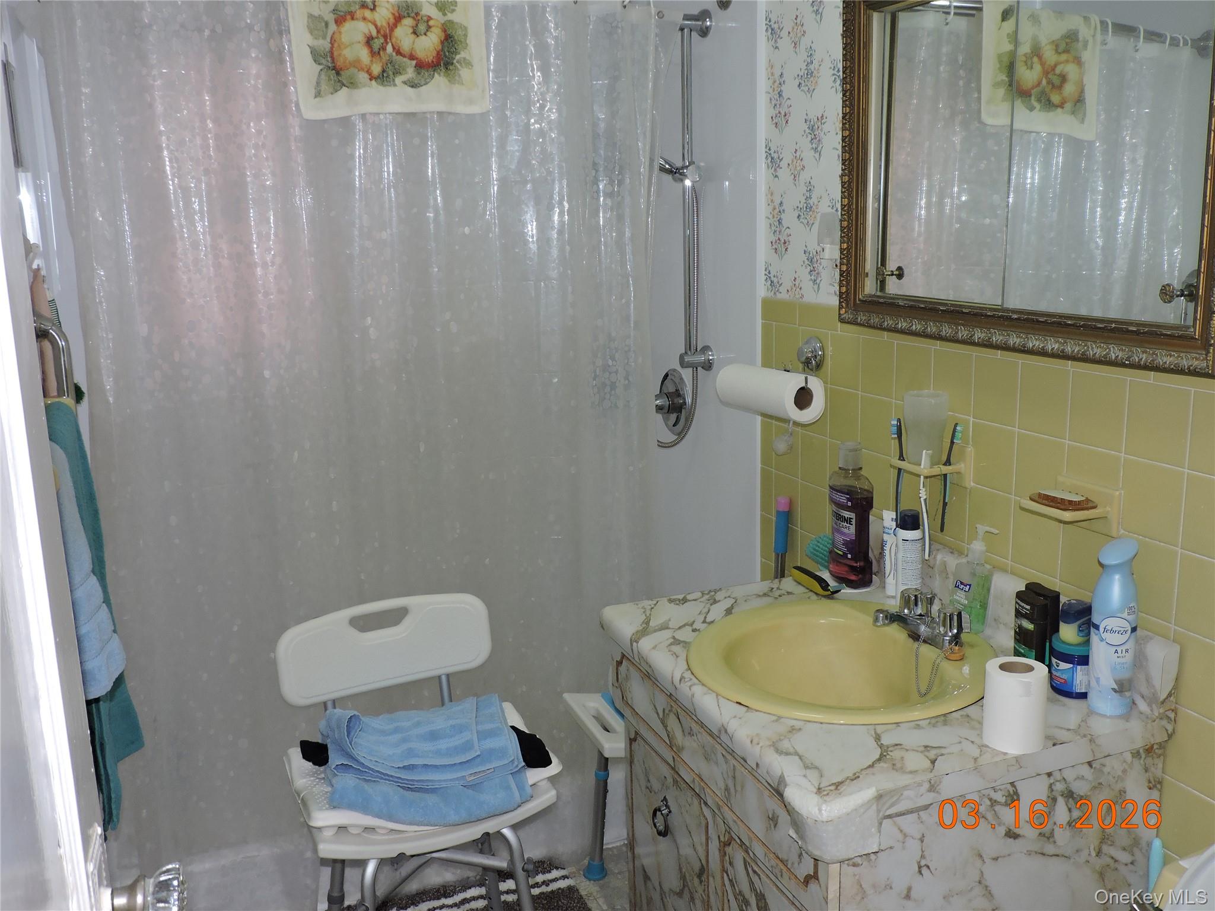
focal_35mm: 33
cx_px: 608
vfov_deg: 42.9
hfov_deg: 55.4
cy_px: 456
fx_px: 1158
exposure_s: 1/30
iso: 200
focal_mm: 5.9
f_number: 3.2
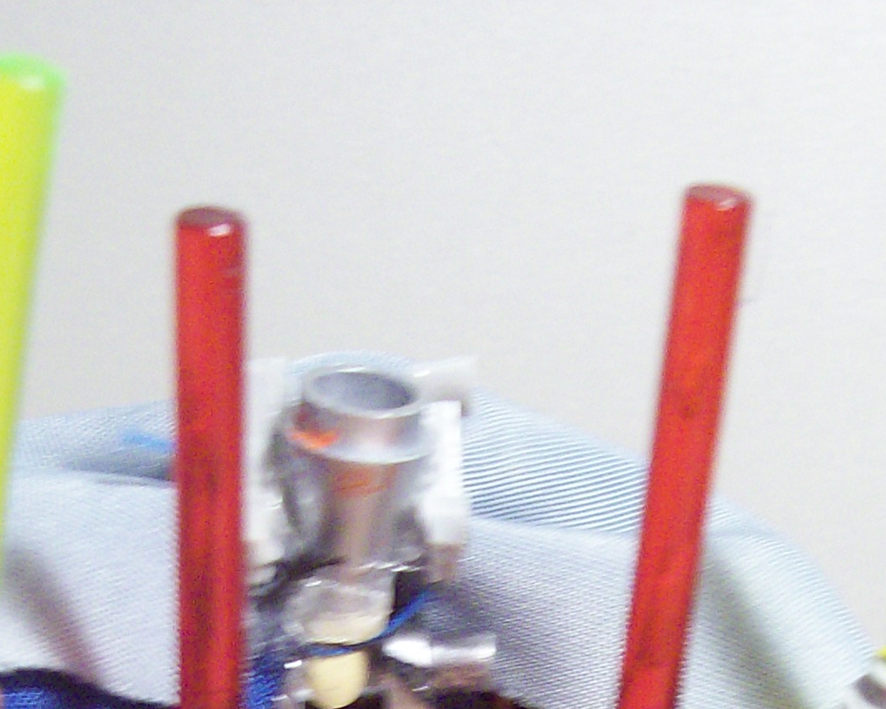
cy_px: 866
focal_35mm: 94
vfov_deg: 15.7
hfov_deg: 20.4
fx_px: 2465
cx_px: 402
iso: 160
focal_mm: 6
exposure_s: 1/17.1
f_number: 2.7
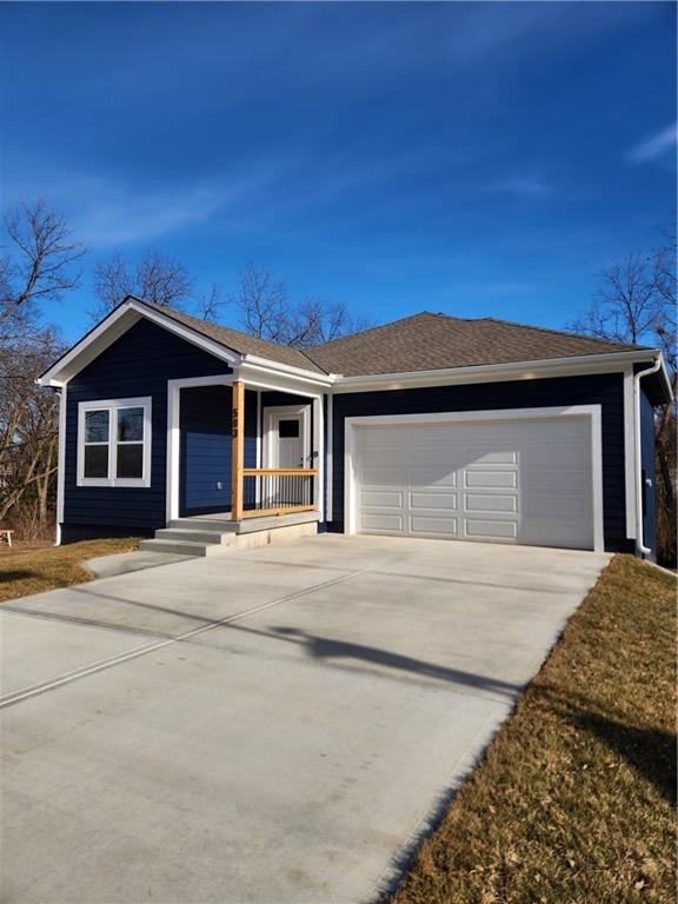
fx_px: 601
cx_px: 339
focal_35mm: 23
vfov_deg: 73.9
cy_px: 452
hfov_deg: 58.9
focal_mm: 5.4
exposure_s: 1/1650
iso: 20
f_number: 1.8
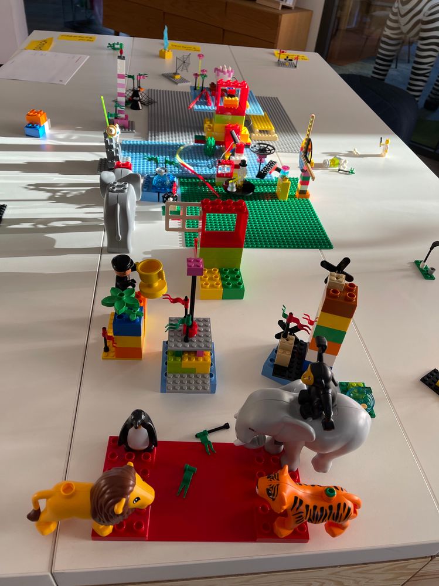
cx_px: 220
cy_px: 293
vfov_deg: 67.3
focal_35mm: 26
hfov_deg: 53.1
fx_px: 440
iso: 80
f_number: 1.6
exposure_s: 1/121
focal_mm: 5.1
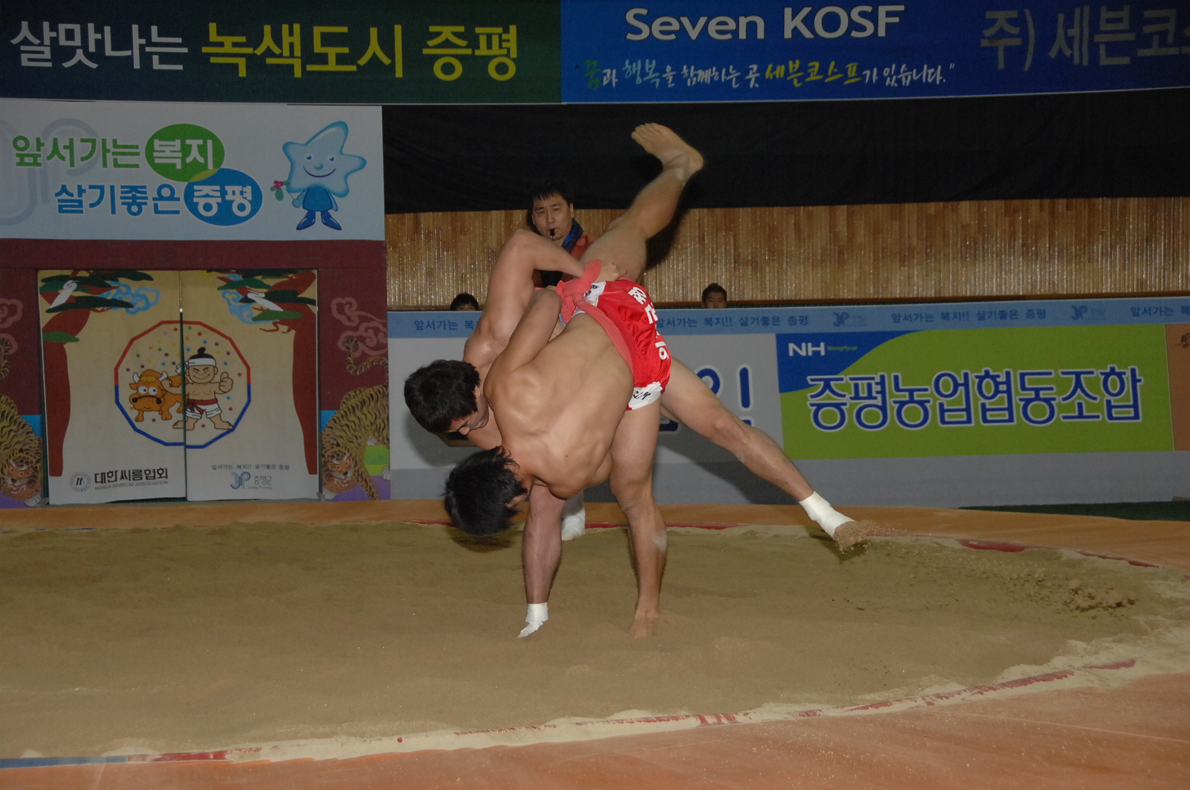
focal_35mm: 82
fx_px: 2724
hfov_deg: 24.6
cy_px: 395
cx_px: 595
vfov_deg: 16.5
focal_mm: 55
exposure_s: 1/125
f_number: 4.8
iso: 800
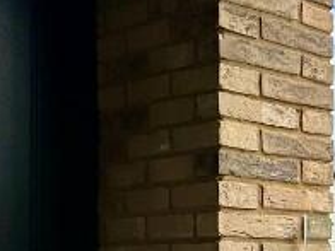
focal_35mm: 73
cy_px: 258
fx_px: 706
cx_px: 667
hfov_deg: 18.2
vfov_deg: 19.5
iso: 50
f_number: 2.2
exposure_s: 1/1473
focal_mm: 2.22
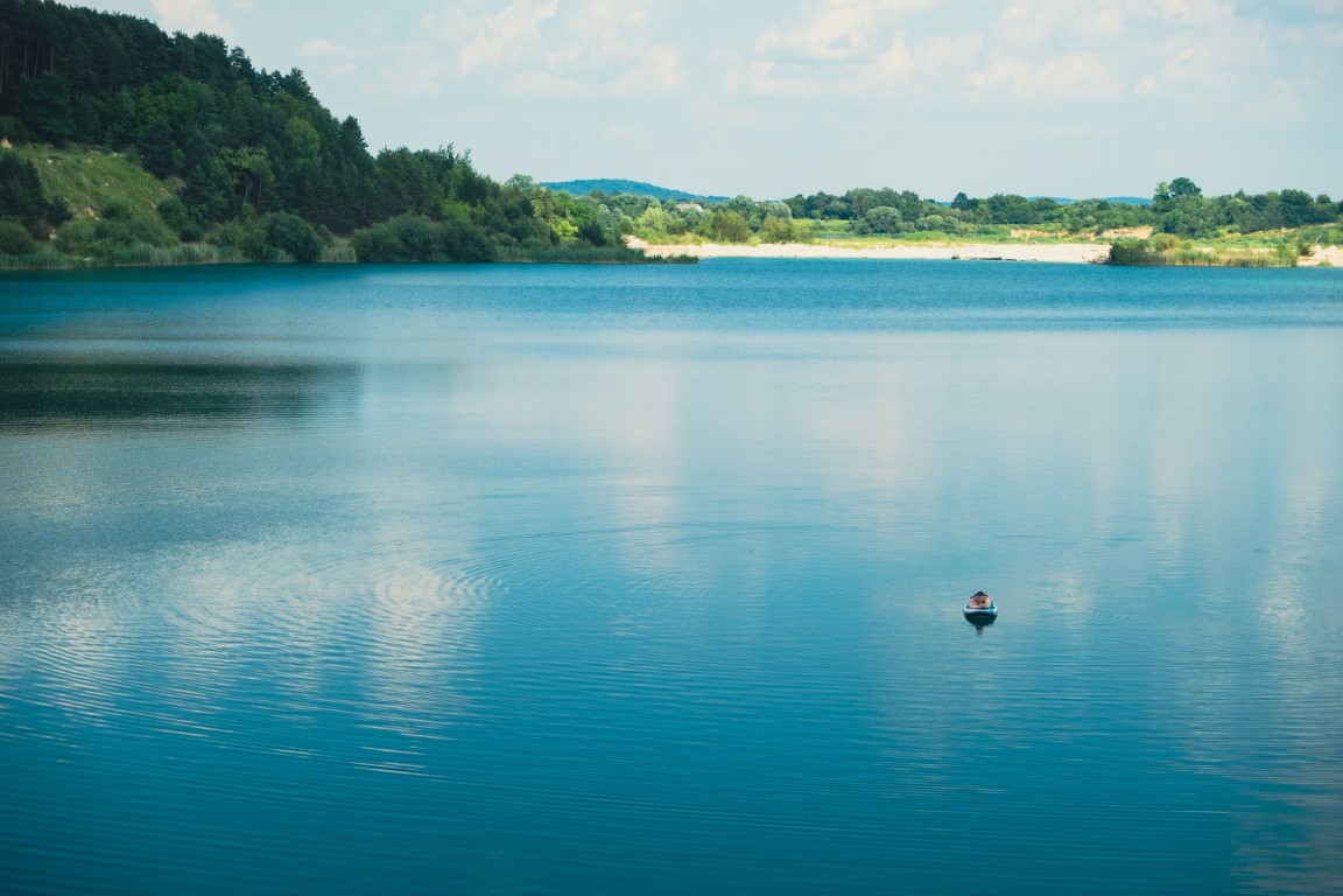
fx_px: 3096
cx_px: 672
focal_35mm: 83
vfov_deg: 16.5
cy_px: 448
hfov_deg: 24.5
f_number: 4.5
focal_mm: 55
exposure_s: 1/160
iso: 100
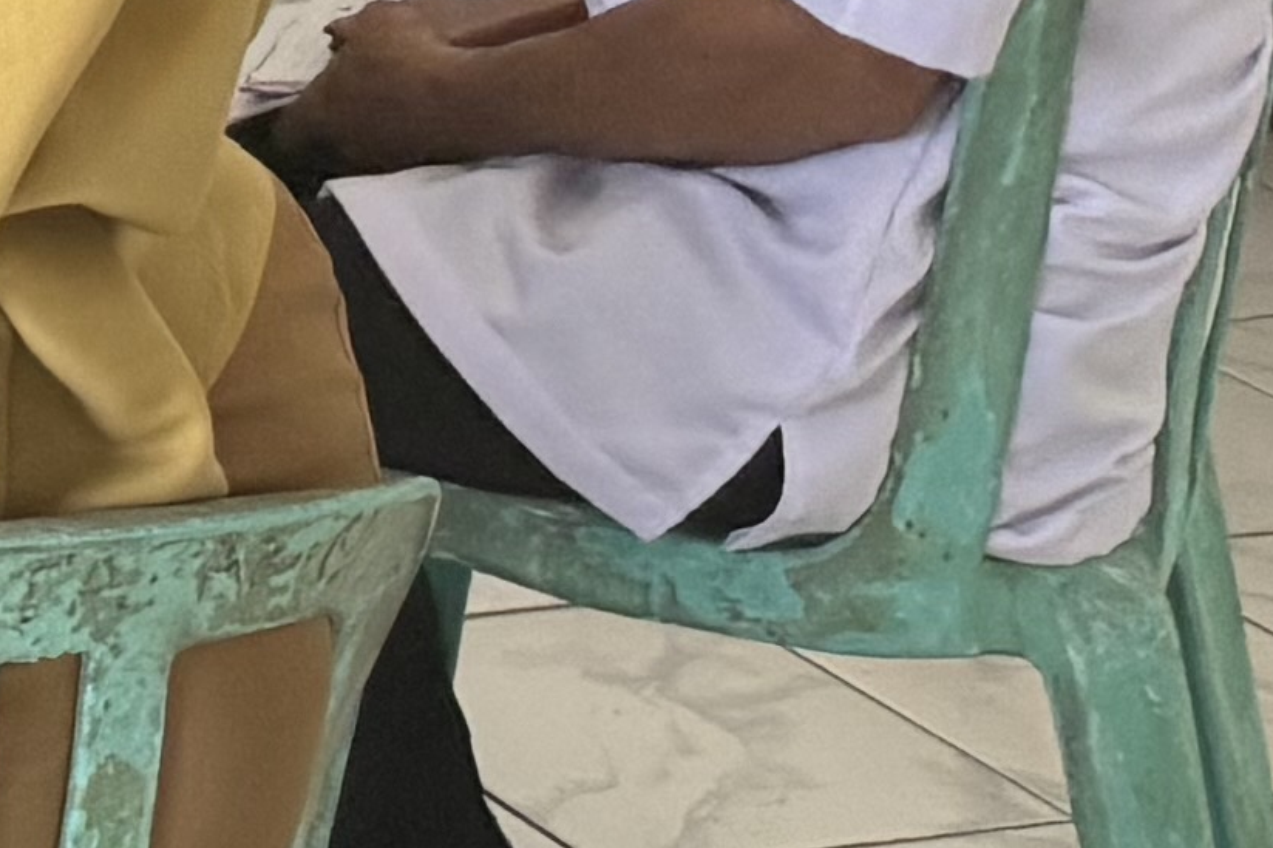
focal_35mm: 173
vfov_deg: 7.0
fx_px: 6116
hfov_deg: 9.7
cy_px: -1849
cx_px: -2252
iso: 200
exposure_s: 1/63
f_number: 1.78
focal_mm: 6.76
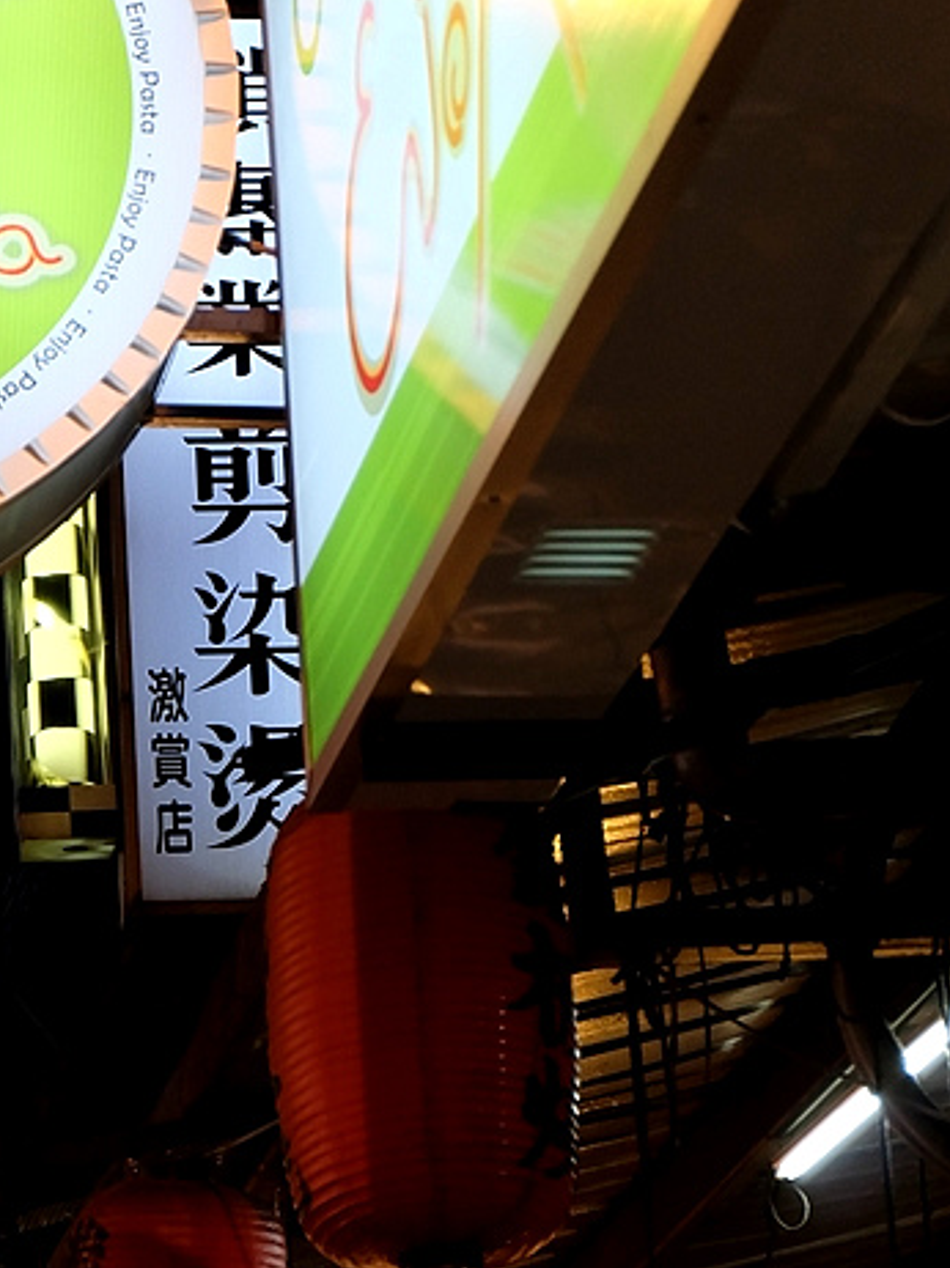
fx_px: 5860
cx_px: 92
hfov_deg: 9.2
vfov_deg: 12.4
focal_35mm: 160
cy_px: 631
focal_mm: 50
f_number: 5.6
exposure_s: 1/30
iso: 1250
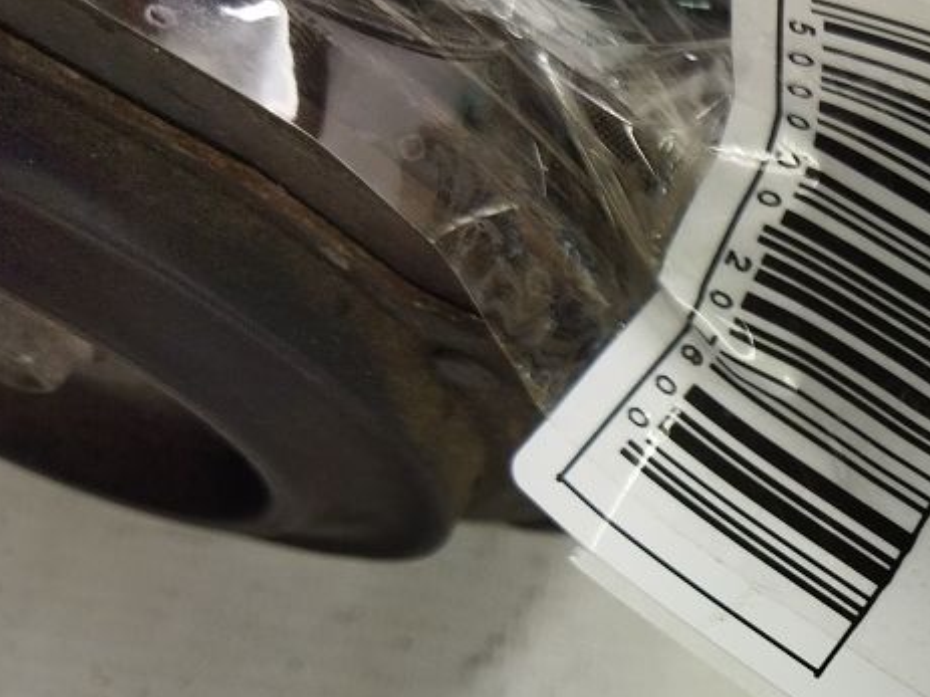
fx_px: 1880
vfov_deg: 20.8
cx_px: 1127
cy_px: 516
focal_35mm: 70
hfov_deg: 25.0
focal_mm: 4.71
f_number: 1.79
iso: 99
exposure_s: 1/177
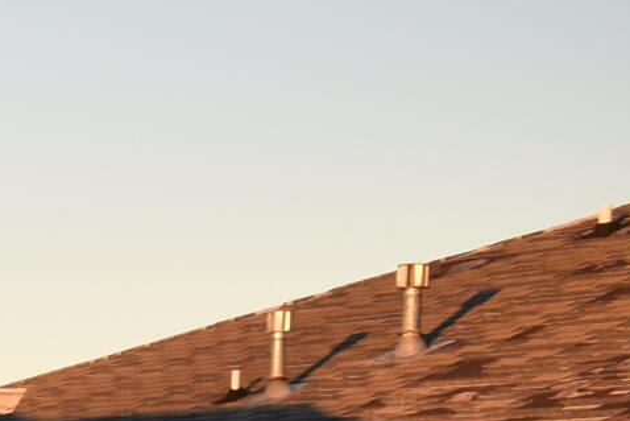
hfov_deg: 8.3
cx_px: -1297
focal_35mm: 207
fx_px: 3623
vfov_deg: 6.4
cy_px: 851
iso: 100
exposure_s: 1/100
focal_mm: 22
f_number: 5
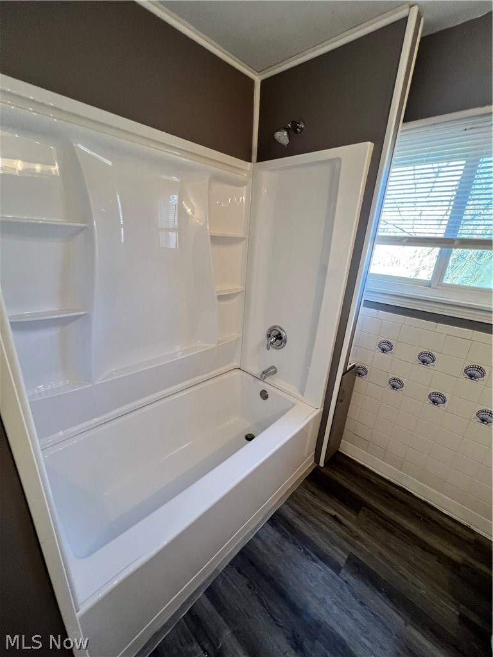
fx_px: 247
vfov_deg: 106.2
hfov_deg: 89.9
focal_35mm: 13
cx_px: 246
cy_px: 328
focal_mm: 1.57
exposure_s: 1/120
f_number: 1.8
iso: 200
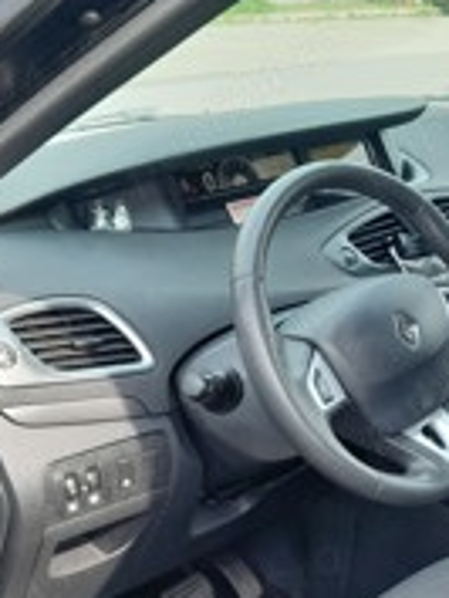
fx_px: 1054
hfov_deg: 23.7
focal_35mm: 61
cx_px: 351
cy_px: 422
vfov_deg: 31.3
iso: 40
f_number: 1.8
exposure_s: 1/50
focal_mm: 4
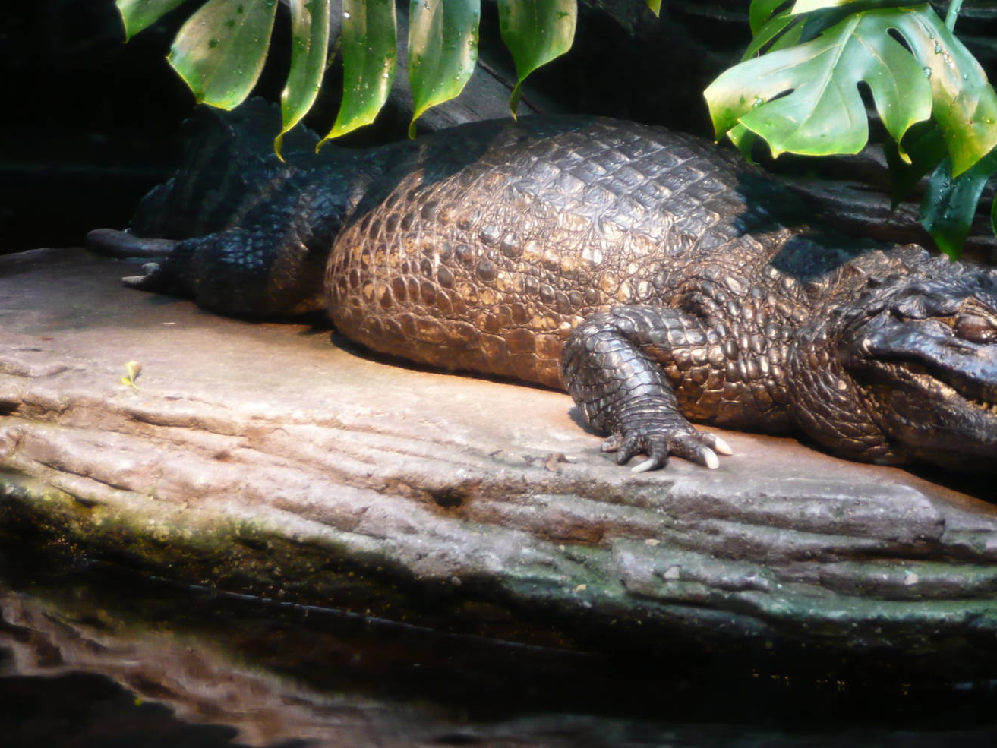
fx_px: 4177
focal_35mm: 145
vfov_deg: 10.2
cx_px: 594
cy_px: 334
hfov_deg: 13.6
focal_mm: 19.5
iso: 200
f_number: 4.7
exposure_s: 1/13
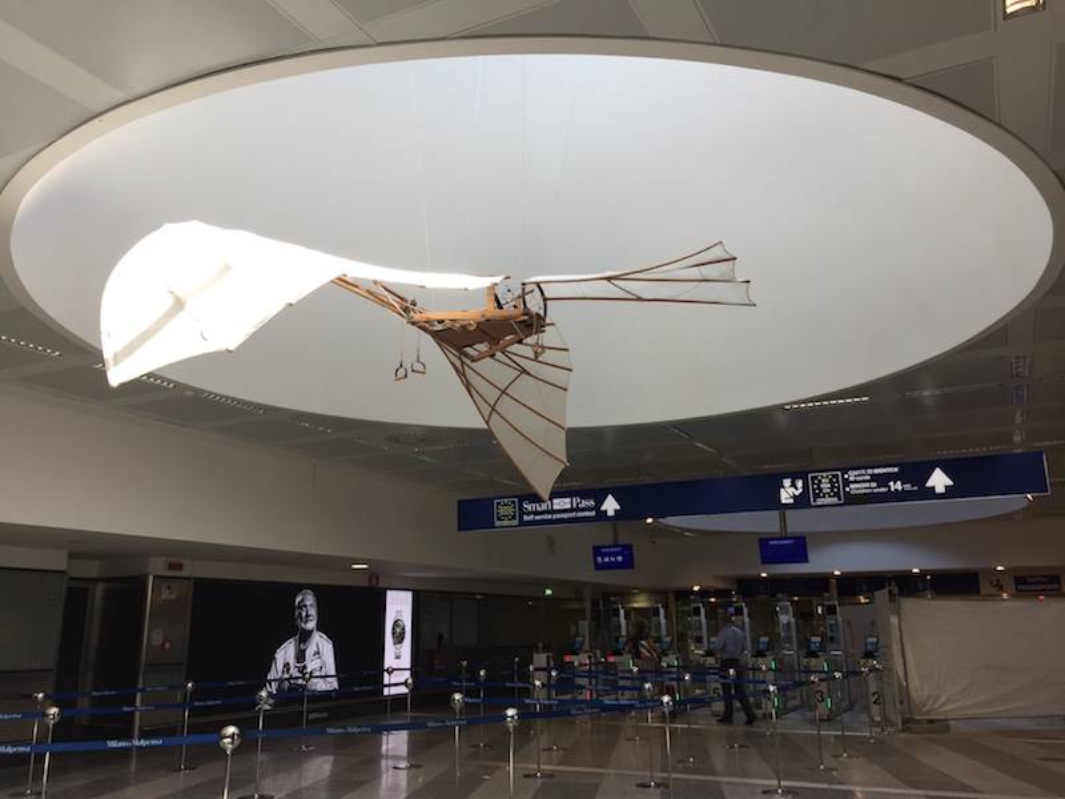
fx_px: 892
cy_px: 400
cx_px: 532
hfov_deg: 61.7
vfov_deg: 48.2
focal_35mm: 29
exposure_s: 1/148
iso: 32
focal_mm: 4.15
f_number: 2.2
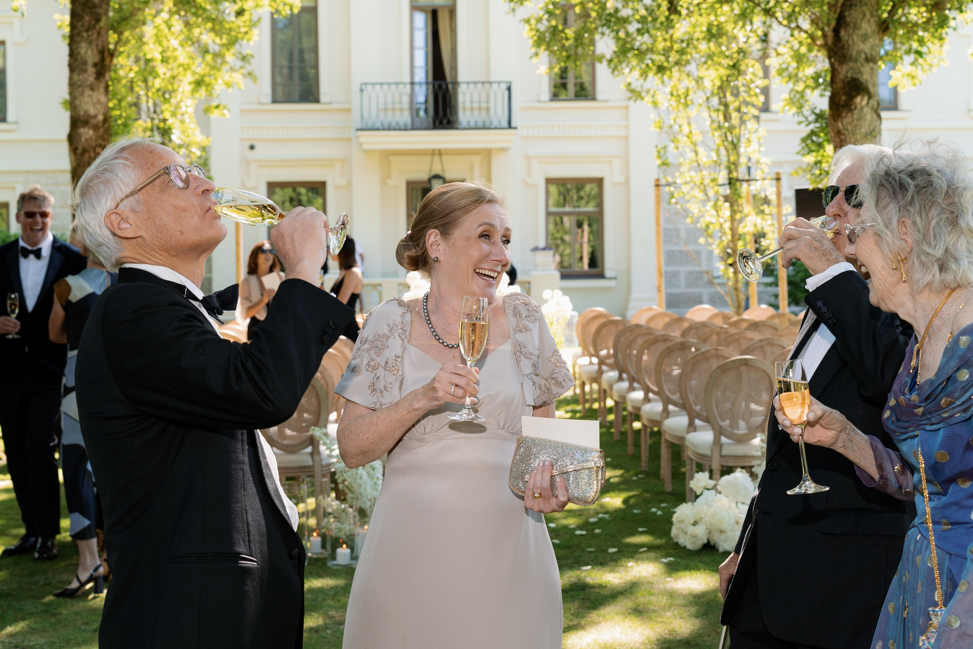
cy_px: 324
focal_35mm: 48
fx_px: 1297
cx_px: 486
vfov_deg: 28.1
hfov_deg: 41.1
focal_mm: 48
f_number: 5.6
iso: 160
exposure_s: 1/125
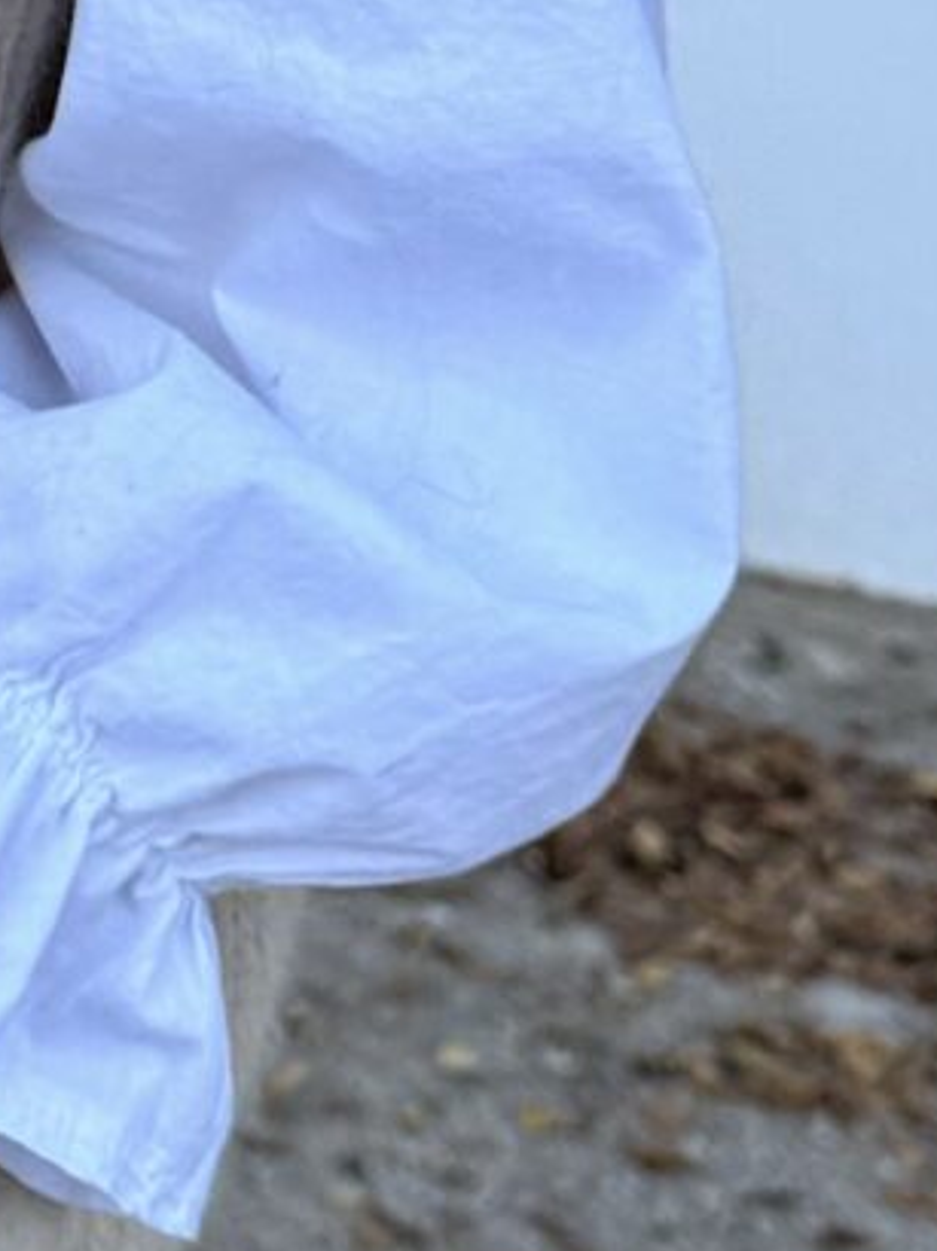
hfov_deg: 9.2
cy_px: -174
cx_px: -1068
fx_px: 5419
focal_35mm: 150
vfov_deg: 12.9
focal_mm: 6.76
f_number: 1.78
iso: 80
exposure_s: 1/445
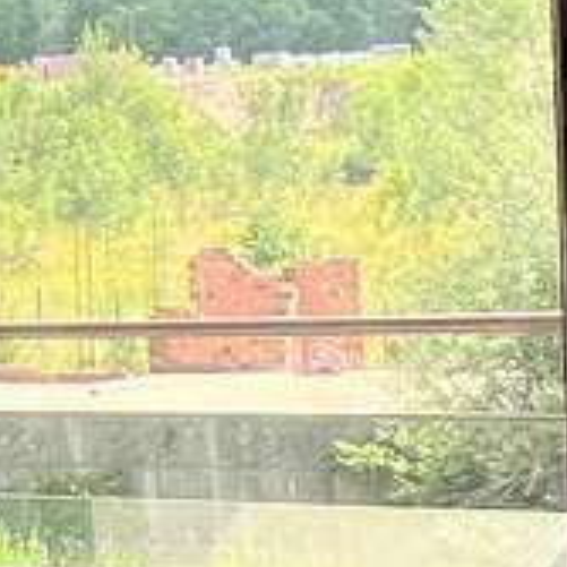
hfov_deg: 15.0
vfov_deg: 16.9
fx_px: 1909
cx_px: -401
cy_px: 263
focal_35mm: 103
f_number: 1.8
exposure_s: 1/407
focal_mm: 1.57
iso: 32
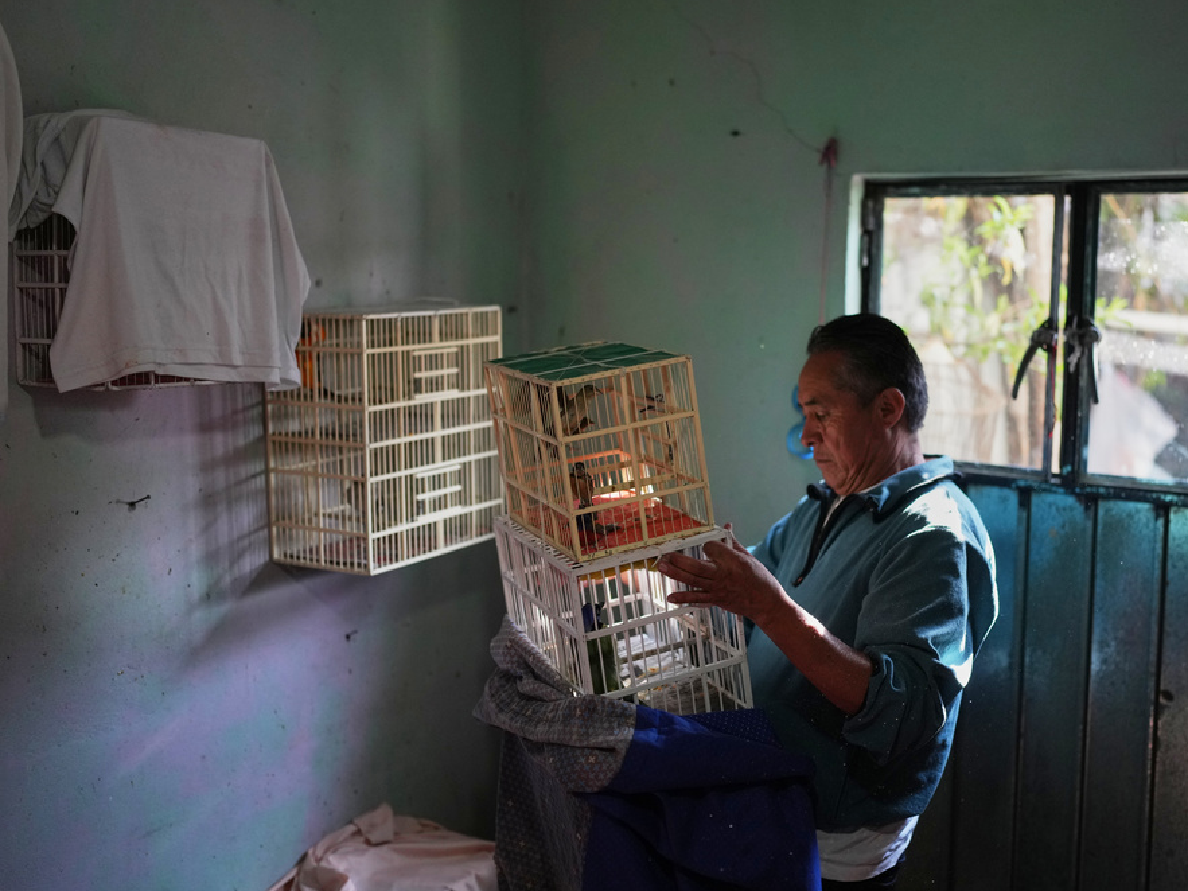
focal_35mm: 39
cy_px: 436
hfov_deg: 47.8
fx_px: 1338
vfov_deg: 36.8
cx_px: 657
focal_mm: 35
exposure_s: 1/1250
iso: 1250
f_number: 1.4
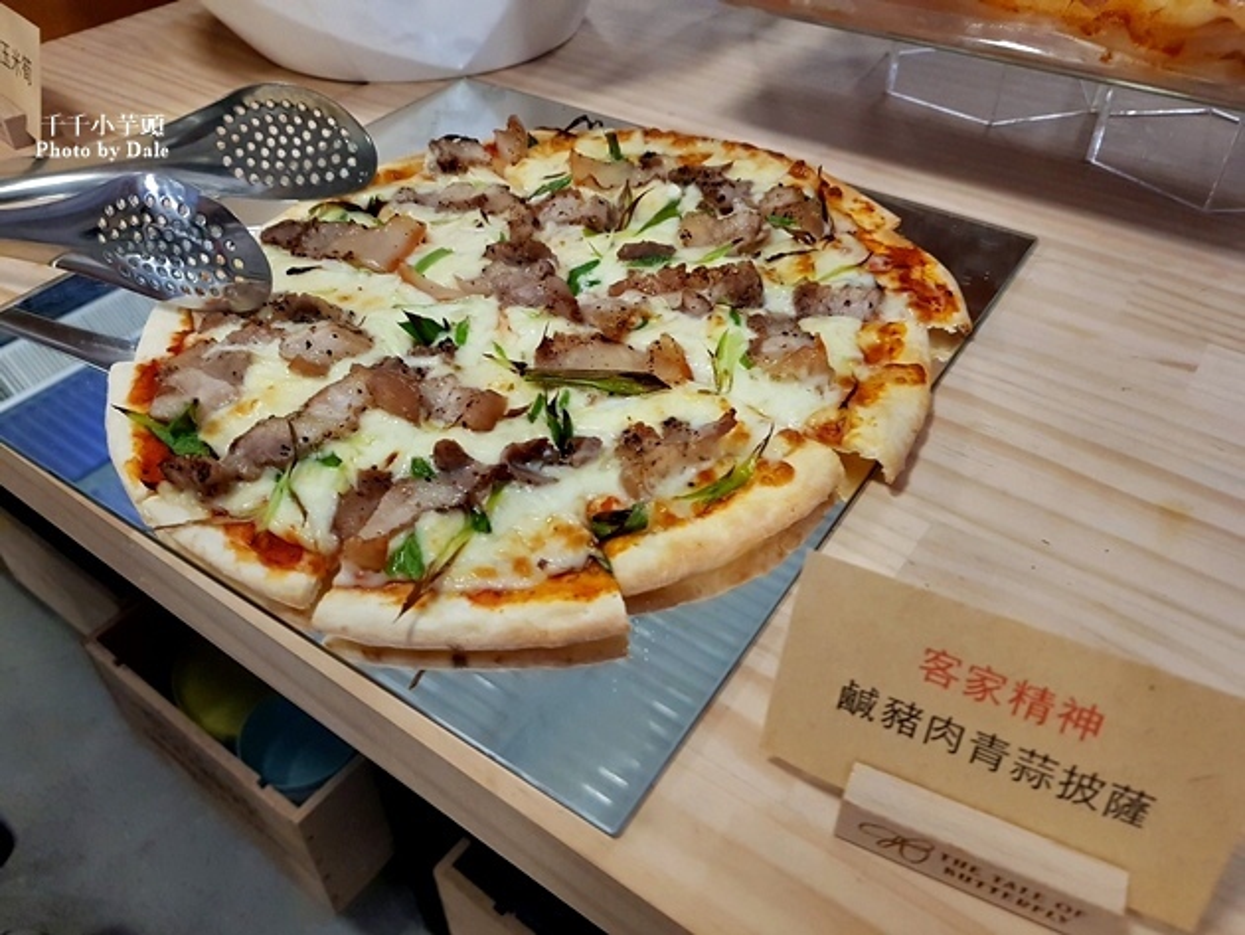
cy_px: 468
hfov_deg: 67.3
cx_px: 622
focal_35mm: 26
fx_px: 935
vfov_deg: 53.1
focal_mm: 4.3
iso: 200
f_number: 1.7
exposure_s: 1/10
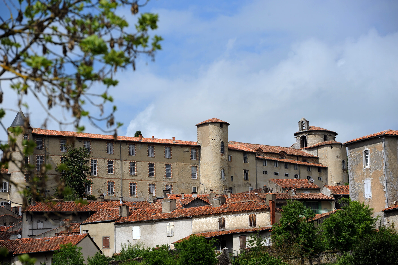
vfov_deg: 7.4
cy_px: 132
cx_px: 199
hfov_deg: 11.1
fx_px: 2044
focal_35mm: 185
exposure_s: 1/800
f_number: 8
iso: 200
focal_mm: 185
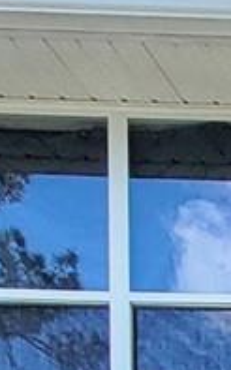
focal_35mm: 112
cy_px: 860
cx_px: 986
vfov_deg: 13.8
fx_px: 1129
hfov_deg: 7.4
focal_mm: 2.2
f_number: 2.2
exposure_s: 1/909
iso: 50
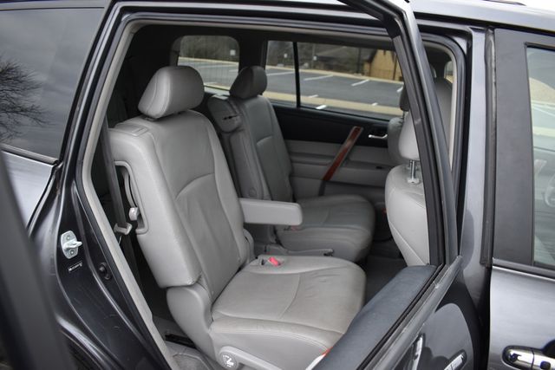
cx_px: 278
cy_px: 185
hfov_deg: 67.4
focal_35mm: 27
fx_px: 416
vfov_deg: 48.0
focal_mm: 18
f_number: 3.5
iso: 400
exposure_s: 1/250
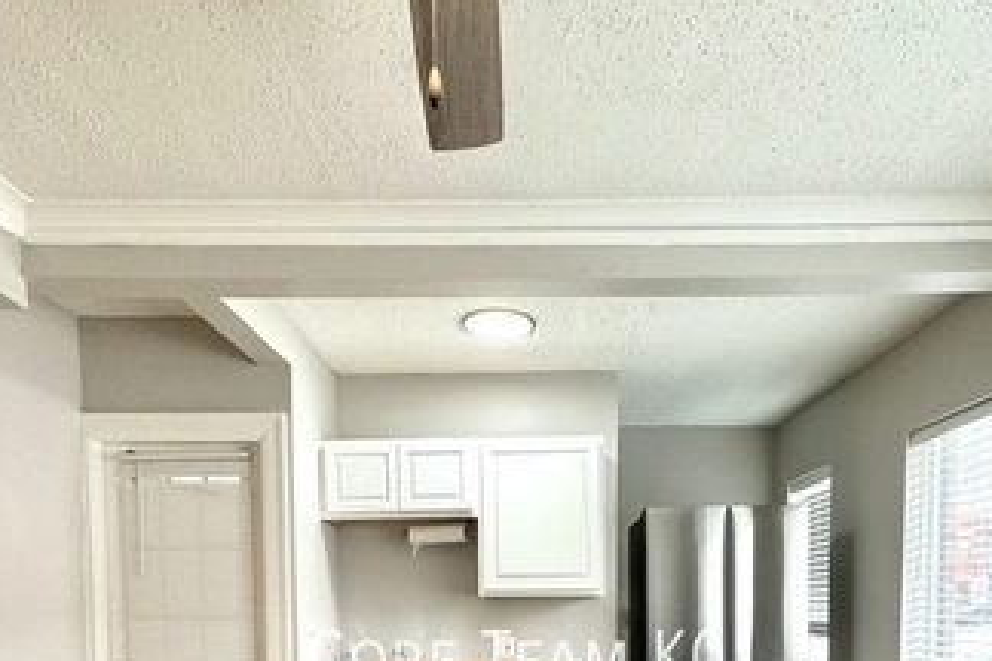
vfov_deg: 41.9
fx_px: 744
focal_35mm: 27
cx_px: 514
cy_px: 652
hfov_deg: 67.4
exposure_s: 1/120
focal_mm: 2.22
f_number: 2.2
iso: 200
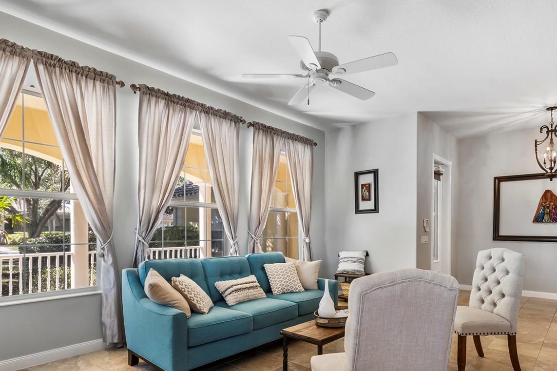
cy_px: 230
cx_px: 272
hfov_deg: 81.2
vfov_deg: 58.8
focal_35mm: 21
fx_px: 325
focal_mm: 10
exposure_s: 1/100
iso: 100
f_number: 9
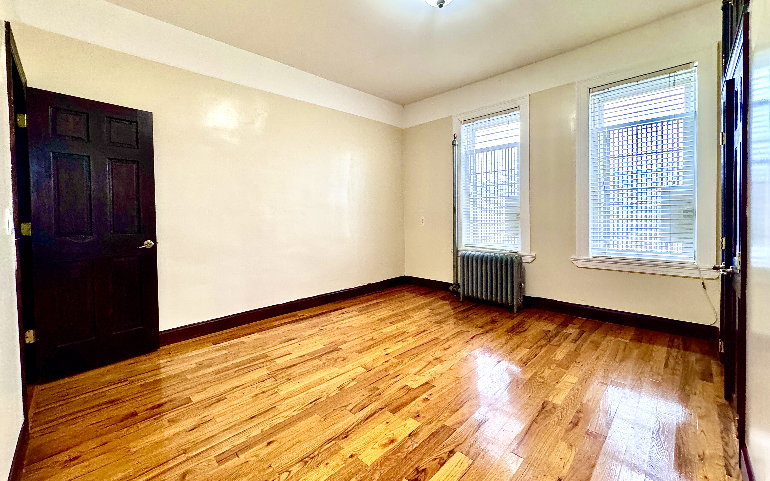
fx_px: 315
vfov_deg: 74.7
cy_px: 223
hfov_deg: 101.5
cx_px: 385
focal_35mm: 15
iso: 320
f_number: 2.2
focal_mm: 2.22
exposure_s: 1/60
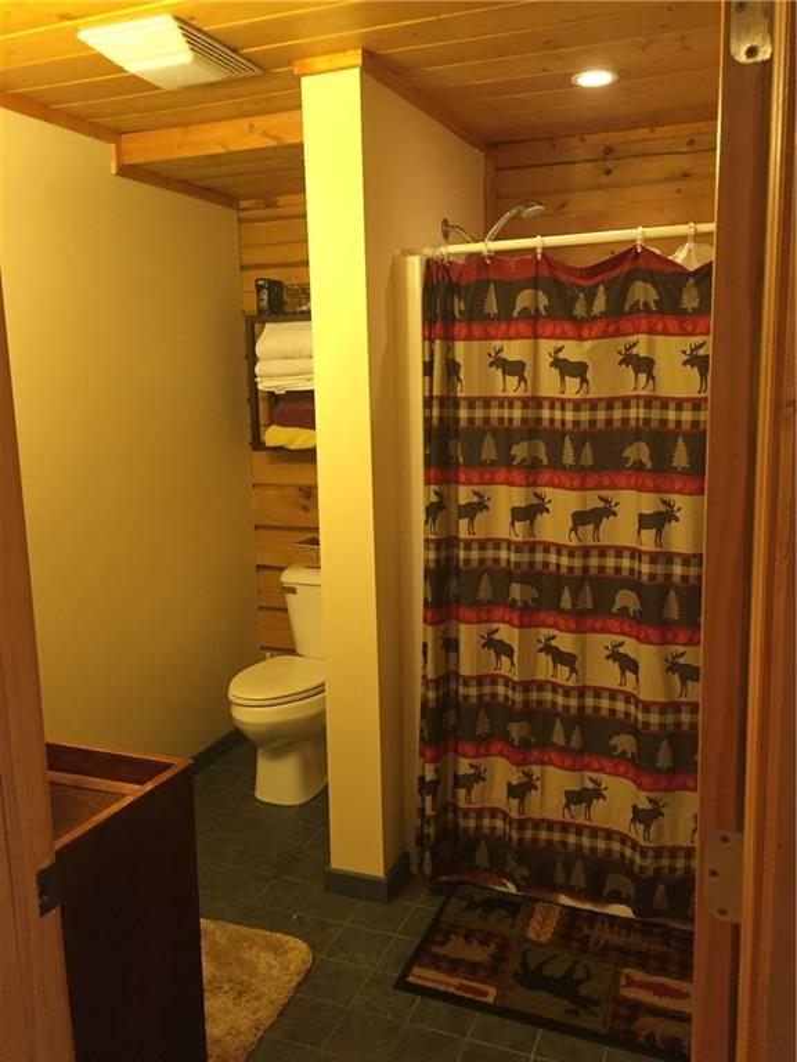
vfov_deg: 61.7
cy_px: 531
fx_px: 890
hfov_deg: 48.2
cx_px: 398
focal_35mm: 29
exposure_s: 1/17
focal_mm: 4.15
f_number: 2.2
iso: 250
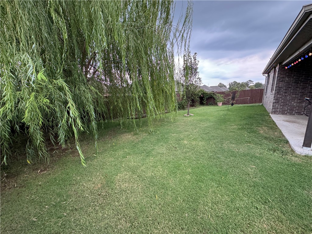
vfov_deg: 85.7
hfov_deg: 102.1
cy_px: 117
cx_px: 156
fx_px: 126
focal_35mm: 14
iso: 160
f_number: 2.2
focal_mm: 2.22
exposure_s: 1/99
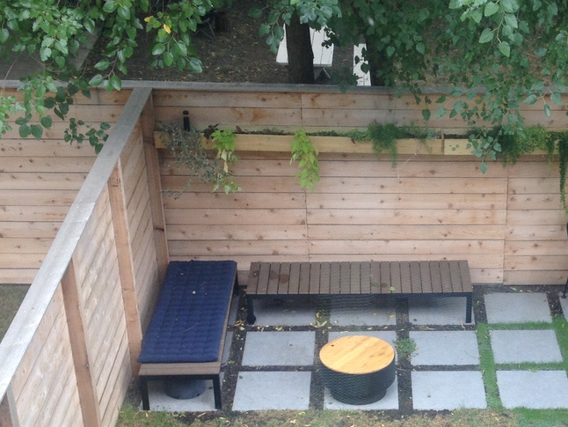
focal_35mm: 78
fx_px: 1280
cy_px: 388
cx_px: 459
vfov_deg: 18.6
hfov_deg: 24.6
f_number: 2.4
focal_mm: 4.28
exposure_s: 1/120
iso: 64
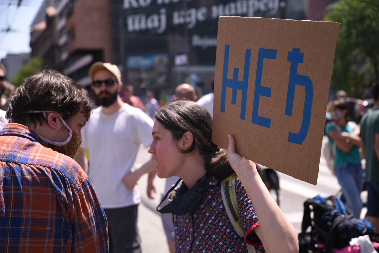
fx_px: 611
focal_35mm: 58
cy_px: 126
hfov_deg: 34.5
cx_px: 190
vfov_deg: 23.4
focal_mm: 58
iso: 125
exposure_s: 1/800
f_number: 4
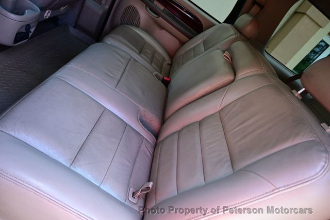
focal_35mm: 24
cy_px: 110
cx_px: 165
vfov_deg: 53.1
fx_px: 220
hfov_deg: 73.8
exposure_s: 1/40
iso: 100
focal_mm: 16
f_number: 3.5
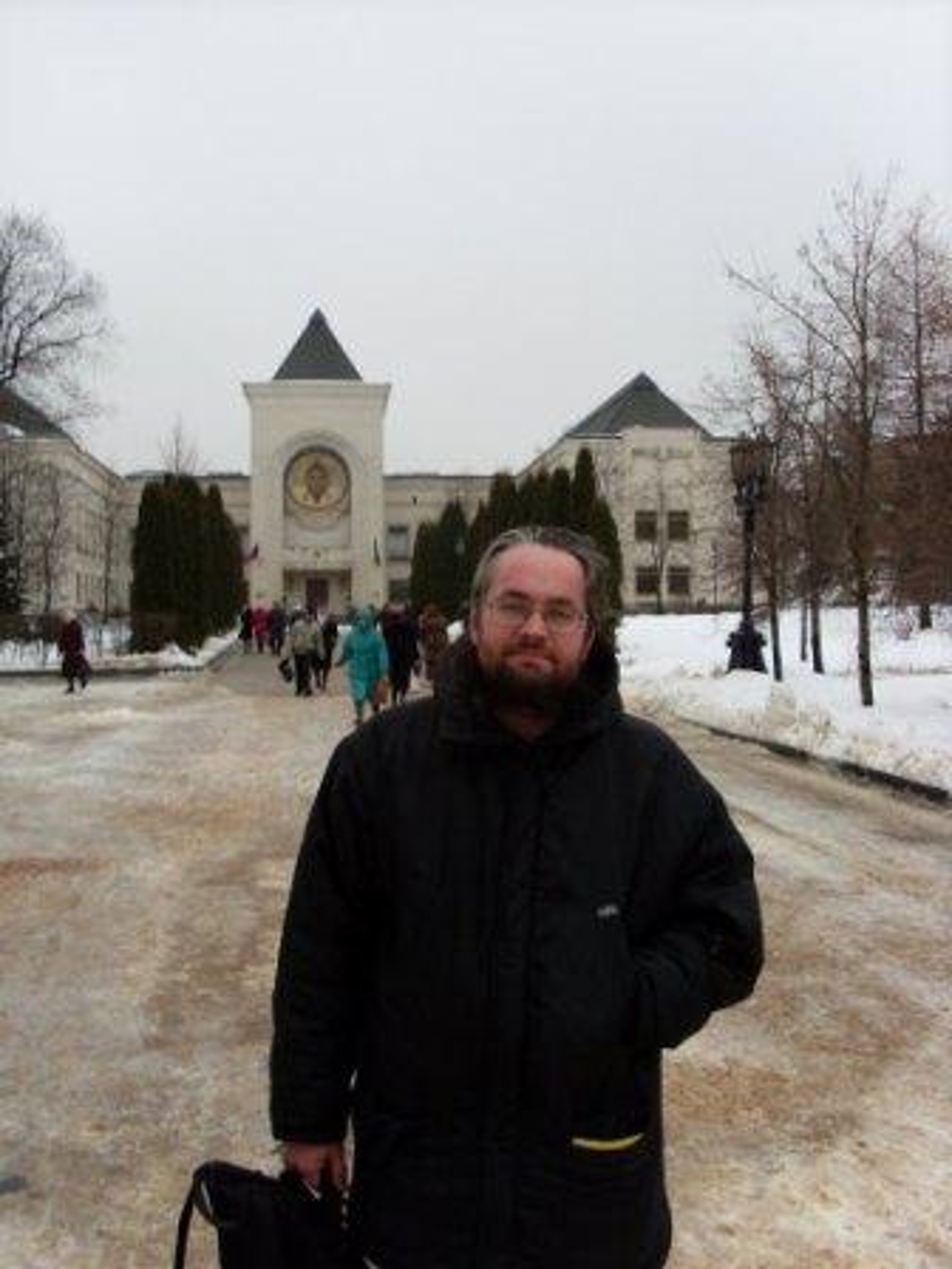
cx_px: 476
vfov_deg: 49.0
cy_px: 634
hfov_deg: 37.7
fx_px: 1393
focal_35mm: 38
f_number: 3
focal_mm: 6.3
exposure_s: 1/90
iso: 100
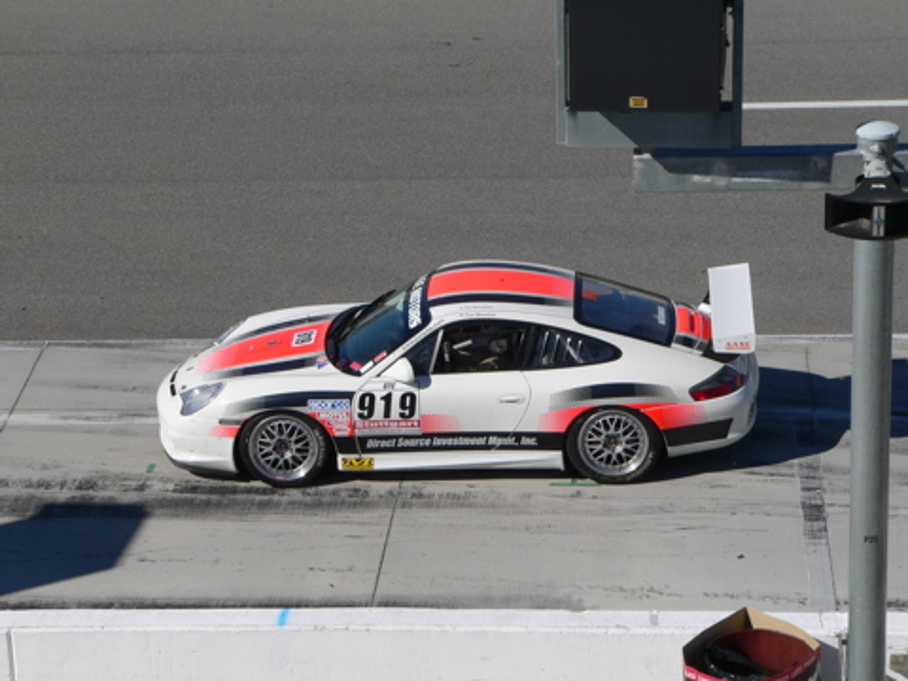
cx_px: 454
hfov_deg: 18.0
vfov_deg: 13.6
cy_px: 340
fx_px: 2859
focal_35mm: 109
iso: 80
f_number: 5.6
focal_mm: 18.1
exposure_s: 1/640
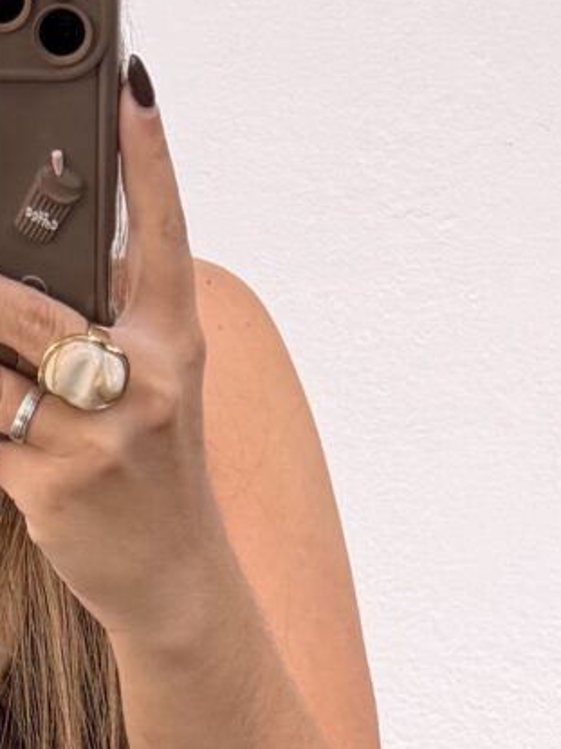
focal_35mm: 148
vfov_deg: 12.0
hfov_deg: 9.9
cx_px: -128
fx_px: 3200
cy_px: 1447
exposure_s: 1/100
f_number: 1.78
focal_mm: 6.76
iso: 80
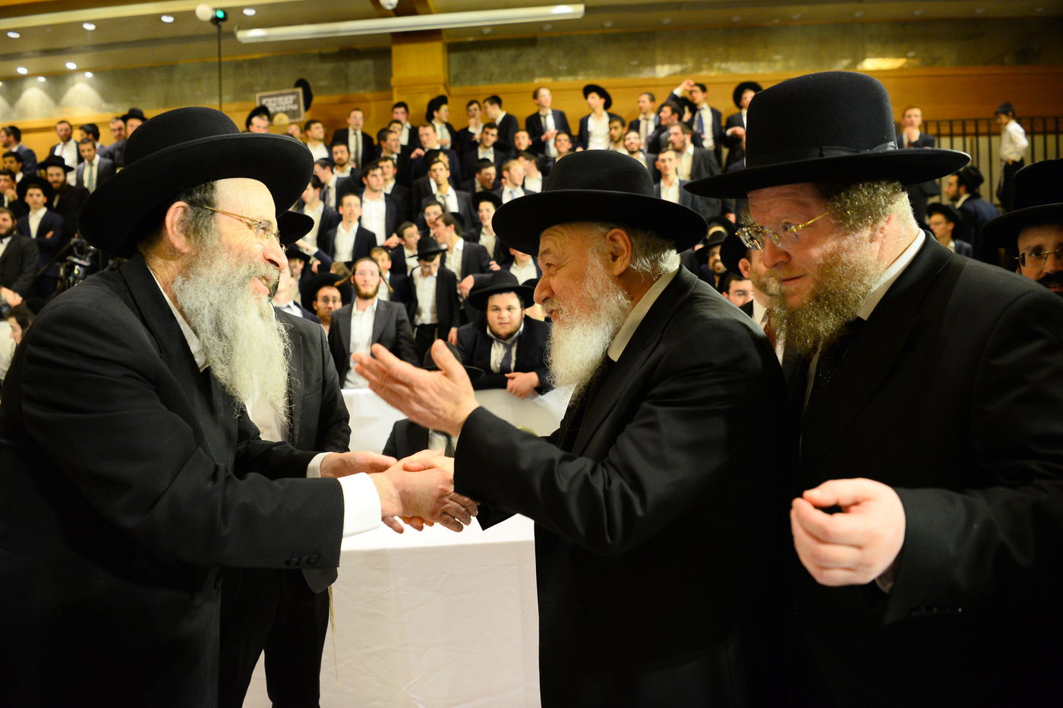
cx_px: 532
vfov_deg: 53.1
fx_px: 709
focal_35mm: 24
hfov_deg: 73.8
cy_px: 354
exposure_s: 1/160
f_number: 3.2
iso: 2500
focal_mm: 24
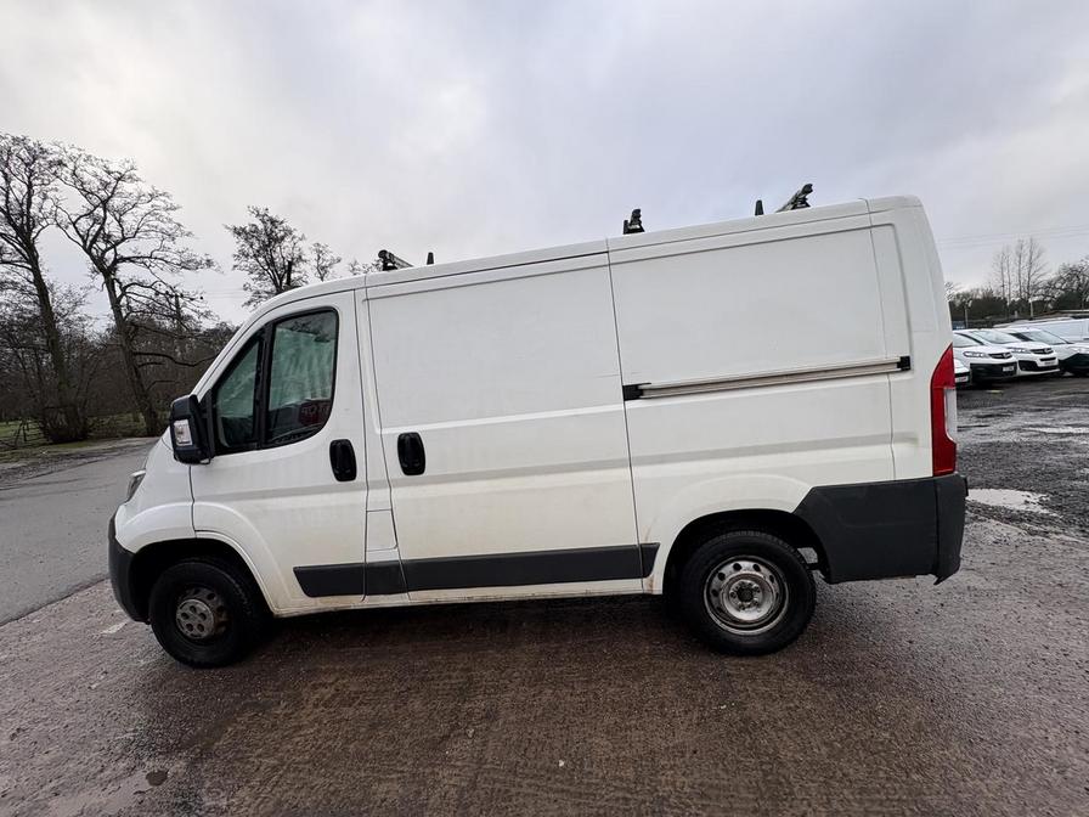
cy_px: 408
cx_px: 544
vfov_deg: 85.7
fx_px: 440
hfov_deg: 102.1
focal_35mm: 14
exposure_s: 1/423
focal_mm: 2.22
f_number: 2.2
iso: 40
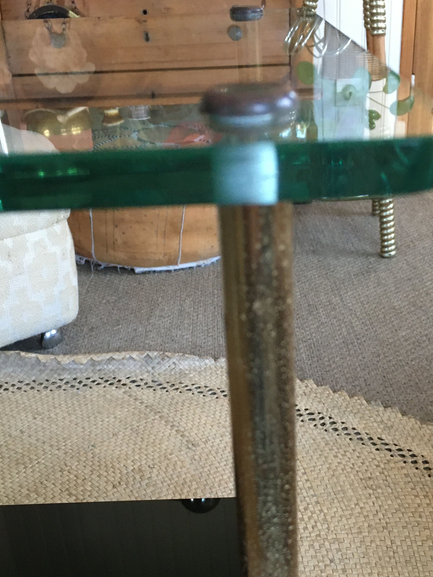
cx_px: 240
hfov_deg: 34.3
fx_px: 700
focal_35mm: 42
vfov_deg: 44.6
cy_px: 339
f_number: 2.2
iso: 200
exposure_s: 1/33
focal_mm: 4.15
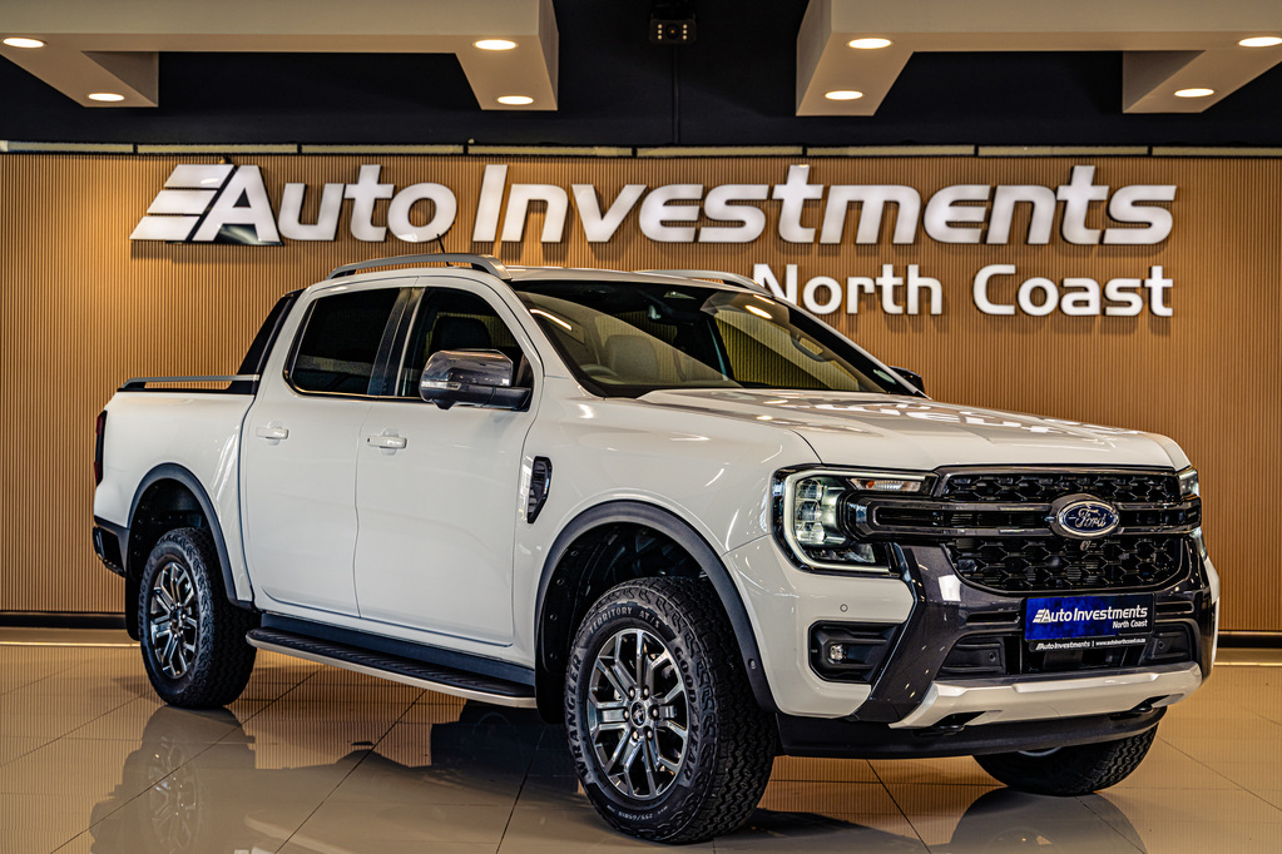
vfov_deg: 25.5
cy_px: 427
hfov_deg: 37.5
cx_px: 641
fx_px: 1887
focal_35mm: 53
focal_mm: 53
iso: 250
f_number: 3.5
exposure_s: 1/200
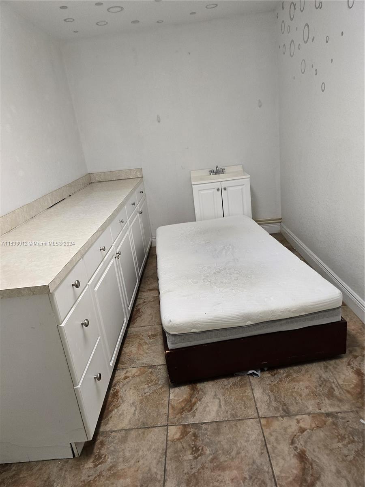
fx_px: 323
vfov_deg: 73.9
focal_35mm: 23
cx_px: 182
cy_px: 244
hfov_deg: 58.9
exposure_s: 1/120
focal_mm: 6.3
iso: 250
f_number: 1.7
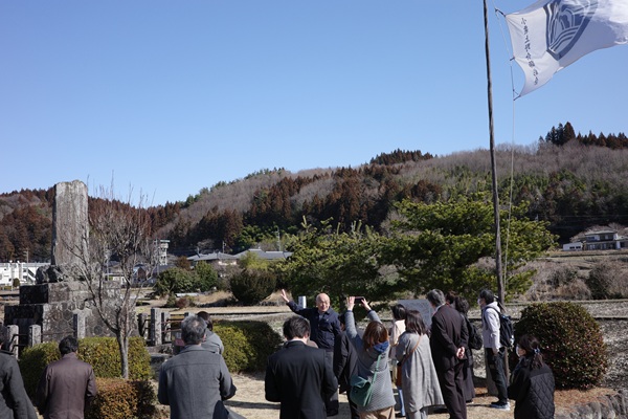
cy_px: 210
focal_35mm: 40
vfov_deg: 33.4
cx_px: 314
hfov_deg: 48.5
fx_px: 698
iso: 200
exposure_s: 1/640
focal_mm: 26
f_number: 5.6
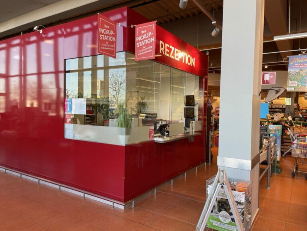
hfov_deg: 67.3
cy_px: 116
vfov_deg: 53.1
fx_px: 231
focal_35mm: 26
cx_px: 154
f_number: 1.6
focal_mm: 4.2
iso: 40
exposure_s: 1/100
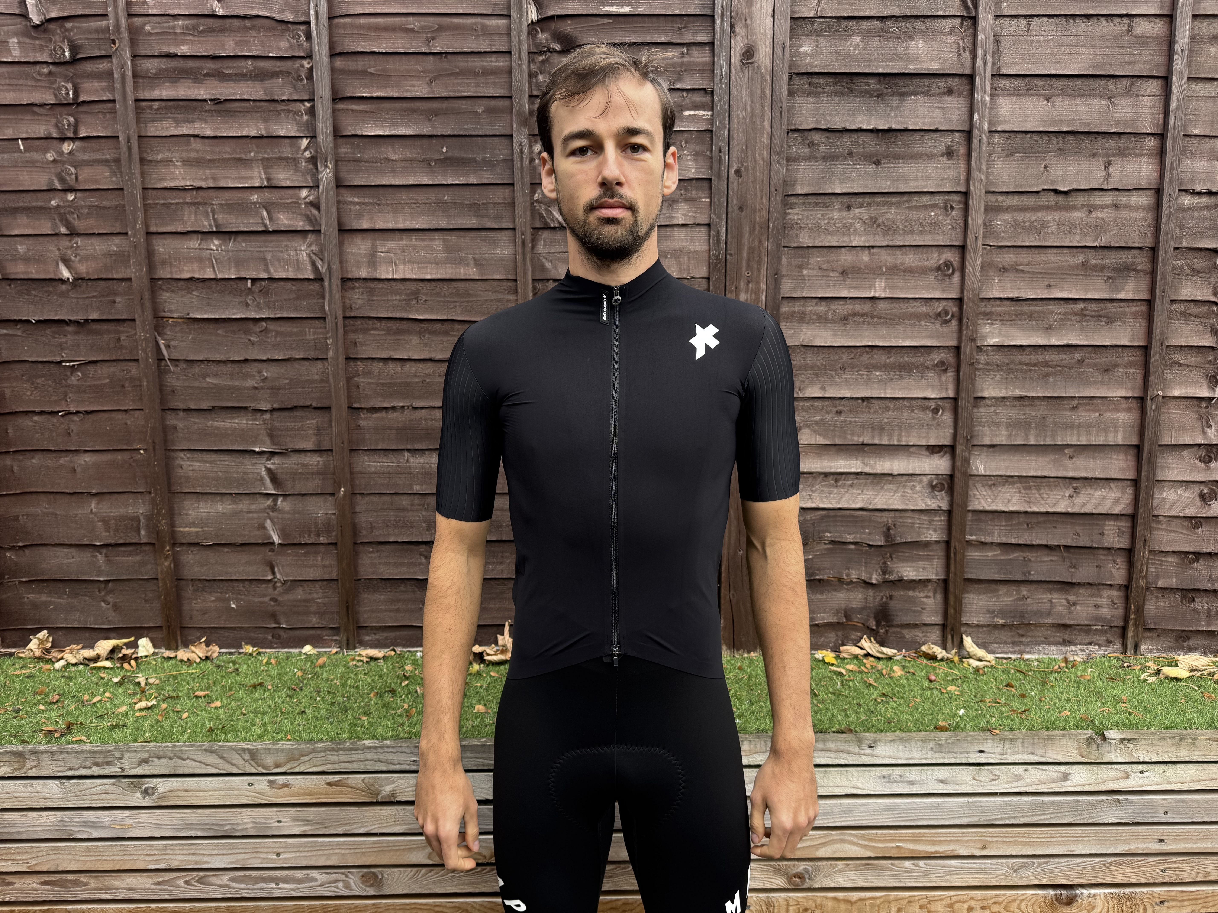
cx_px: 609
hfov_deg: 71.6
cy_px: 456
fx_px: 844
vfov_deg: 56.8
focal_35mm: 24
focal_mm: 6.76
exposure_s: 1/439
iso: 80
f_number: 1.78
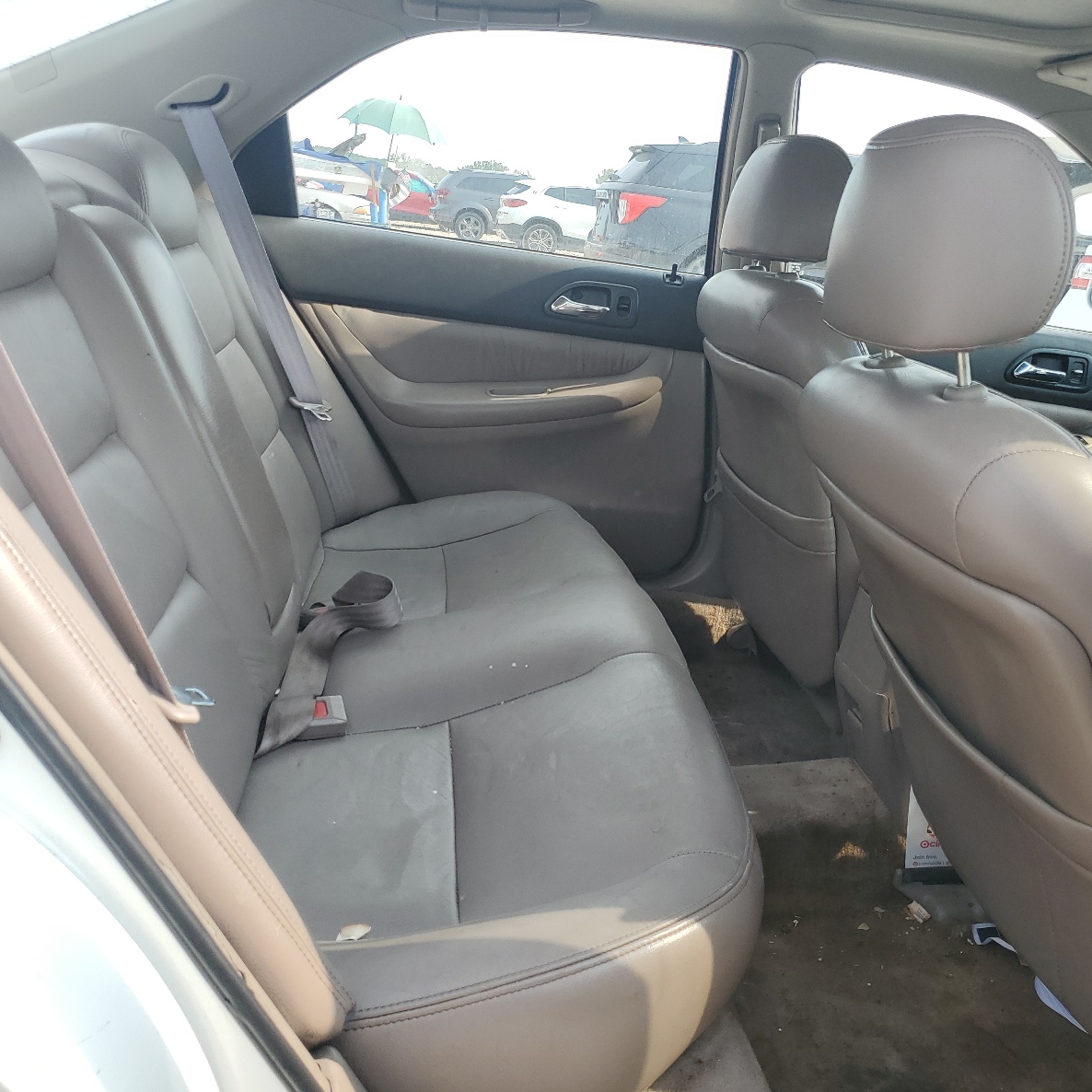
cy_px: 540
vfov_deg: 52.5
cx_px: 536
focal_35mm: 31
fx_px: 1106
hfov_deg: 52.5
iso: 50
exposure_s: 1/769
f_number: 1.5
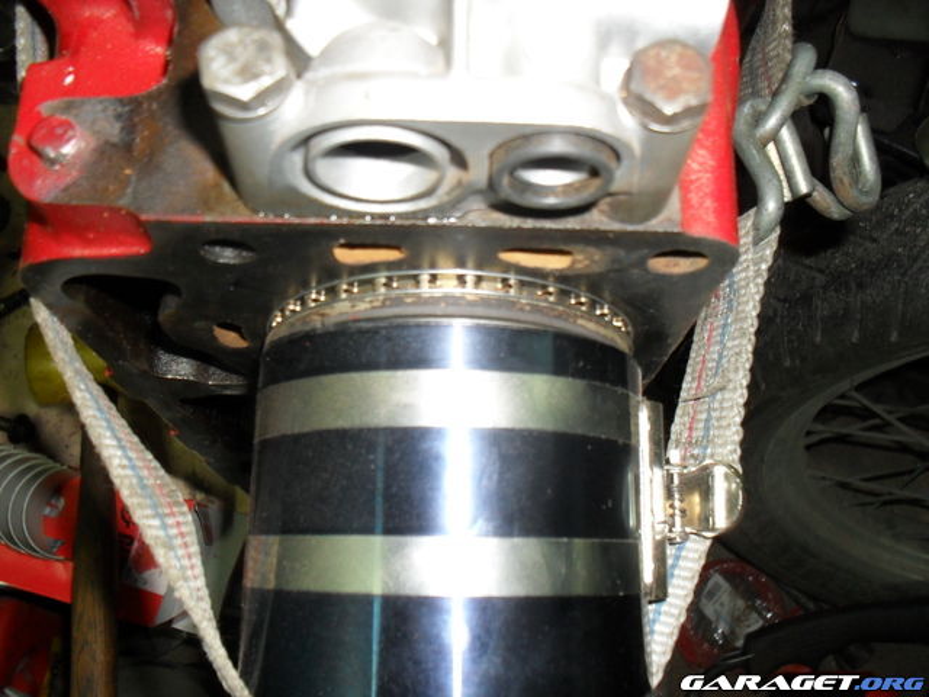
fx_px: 939
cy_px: 348
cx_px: 464
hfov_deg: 52.6
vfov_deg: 40.7
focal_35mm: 35
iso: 200
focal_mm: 6.3
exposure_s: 1/45
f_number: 3.2
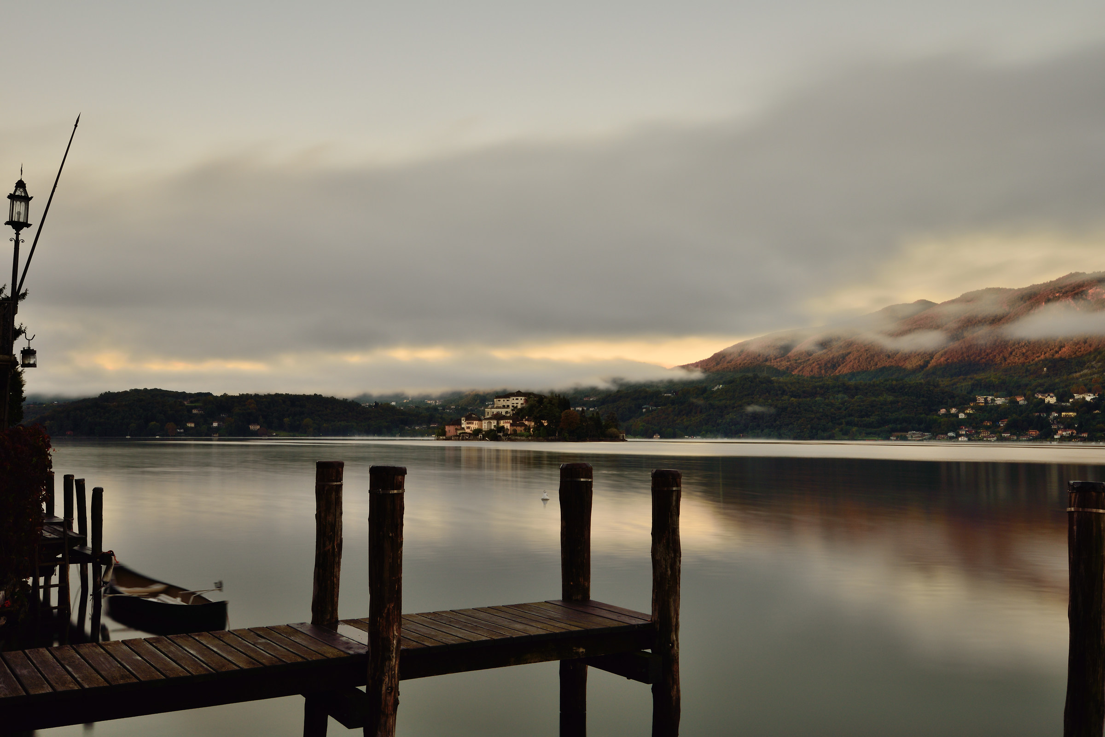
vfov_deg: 37.9
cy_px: 368
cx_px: 552
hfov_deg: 54.4
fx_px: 1074
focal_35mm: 35
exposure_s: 15
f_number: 16
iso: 100
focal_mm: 35
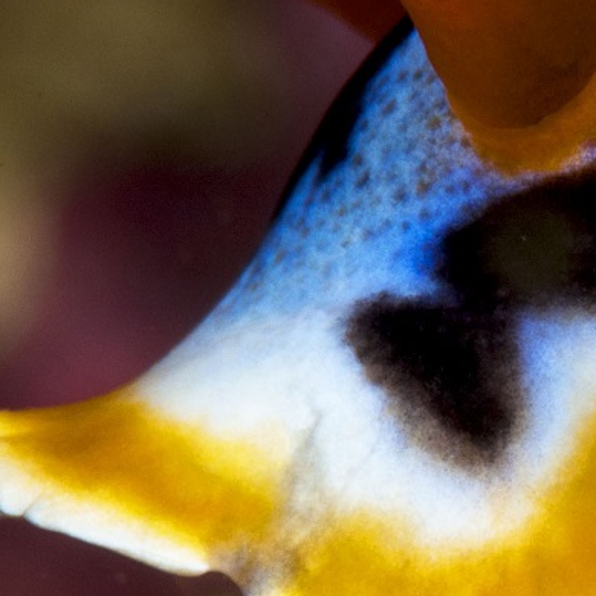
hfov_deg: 2.8
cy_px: 361
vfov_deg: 2.8
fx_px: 12018
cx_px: 666
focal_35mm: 617
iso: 200
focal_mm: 105
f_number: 32
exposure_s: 1/200
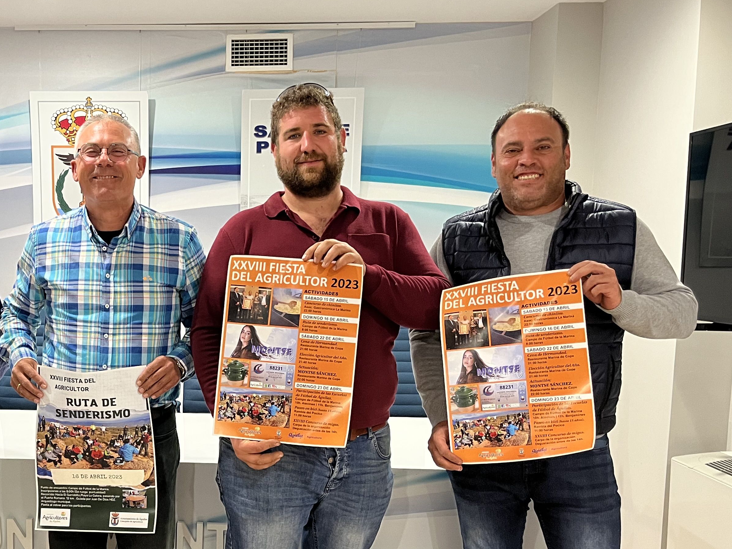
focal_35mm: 44
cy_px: 358
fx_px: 930
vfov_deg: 32.6
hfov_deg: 41.3
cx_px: 156
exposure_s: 1/50
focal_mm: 5.1
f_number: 1.6
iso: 250
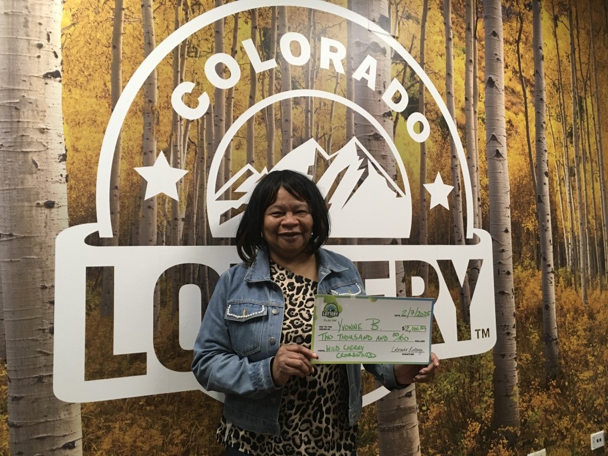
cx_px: 304
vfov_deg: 48.2
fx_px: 509
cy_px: 228
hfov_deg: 61.7
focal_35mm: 29
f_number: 2.2
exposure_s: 1/30
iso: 100
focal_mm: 4.15
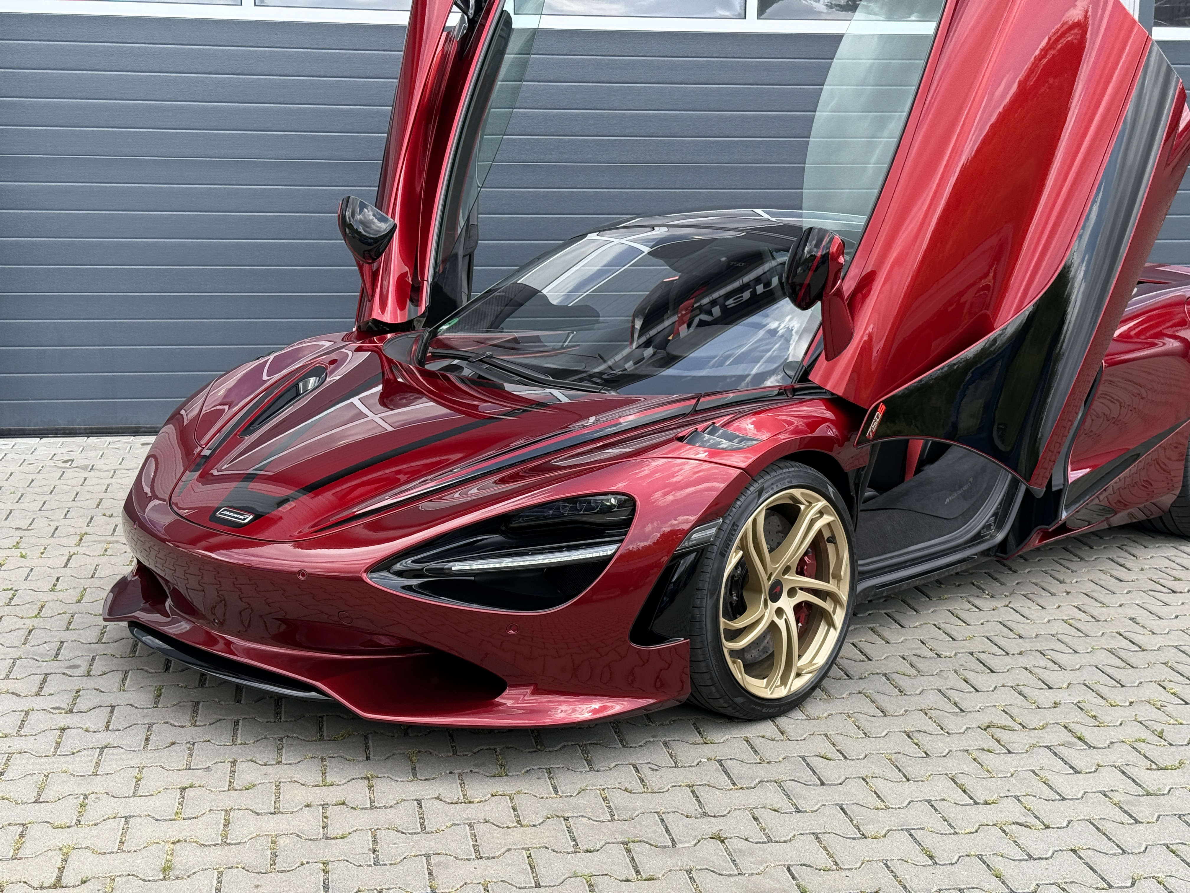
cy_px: 446
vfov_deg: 30.3
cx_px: 595
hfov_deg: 39.7
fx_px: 1650
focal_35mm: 48
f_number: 1.78
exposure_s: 1/1041
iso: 100
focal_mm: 6.76
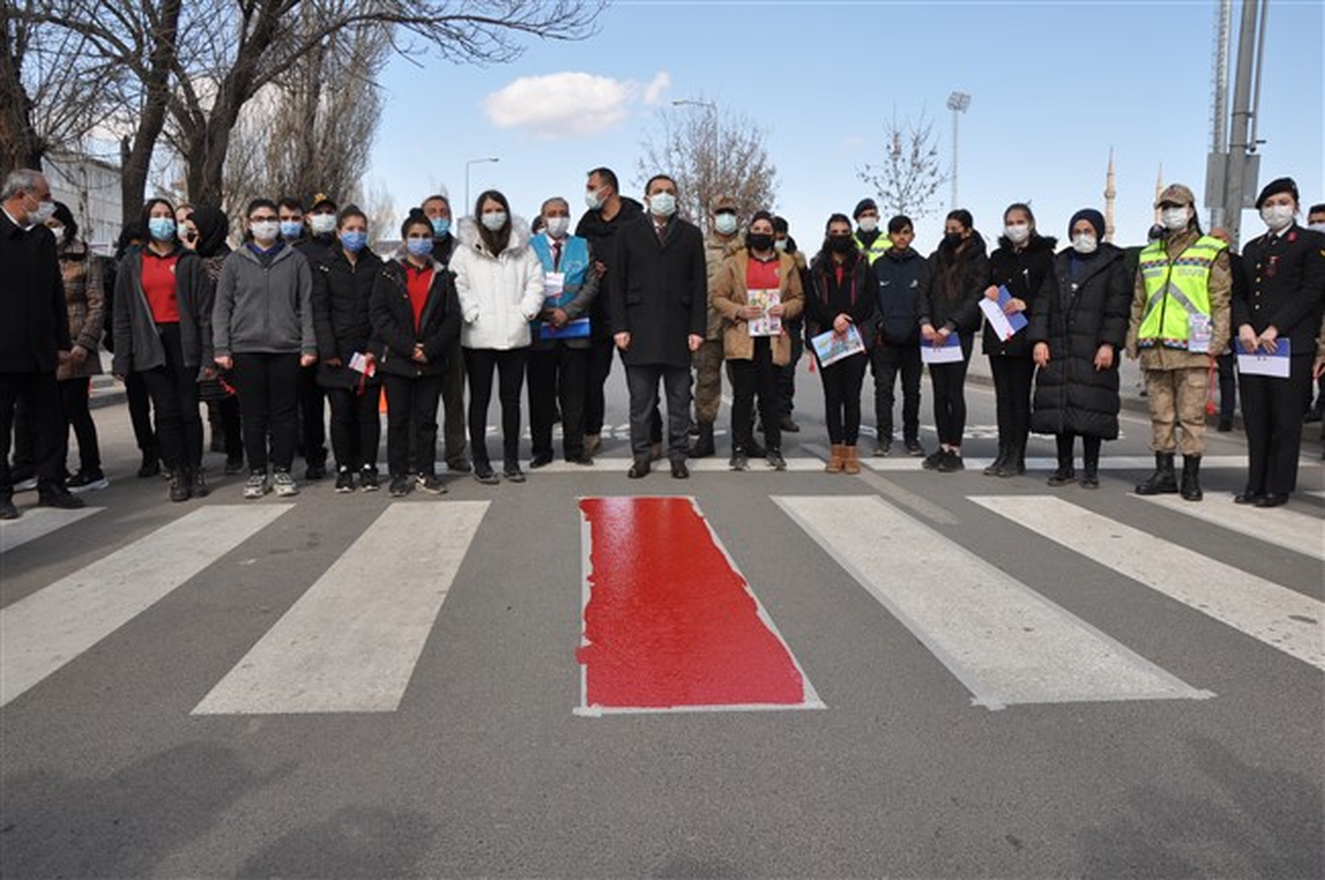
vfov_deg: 47.8
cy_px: 440
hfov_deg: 67.4
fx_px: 993
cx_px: 662
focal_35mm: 27
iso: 200
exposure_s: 1/125
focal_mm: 18
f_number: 11
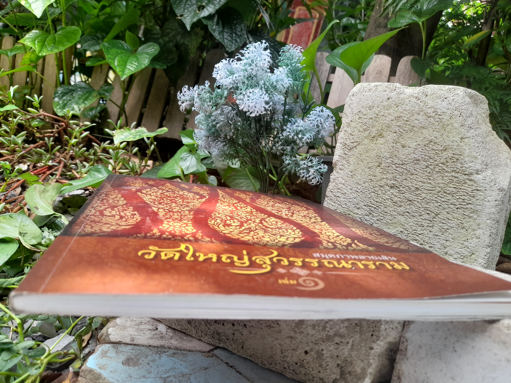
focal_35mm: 25
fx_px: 369
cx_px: 256
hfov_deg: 69.4
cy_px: 192
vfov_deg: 54.9
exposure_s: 1/100
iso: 20
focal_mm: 4.6
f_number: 2
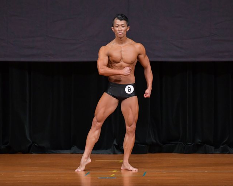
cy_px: 93
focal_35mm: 323
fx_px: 2226
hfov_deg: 6.0
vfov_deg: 4.8
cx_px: 132
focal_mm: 190
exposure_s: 1/400
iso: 4000
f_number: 5.6
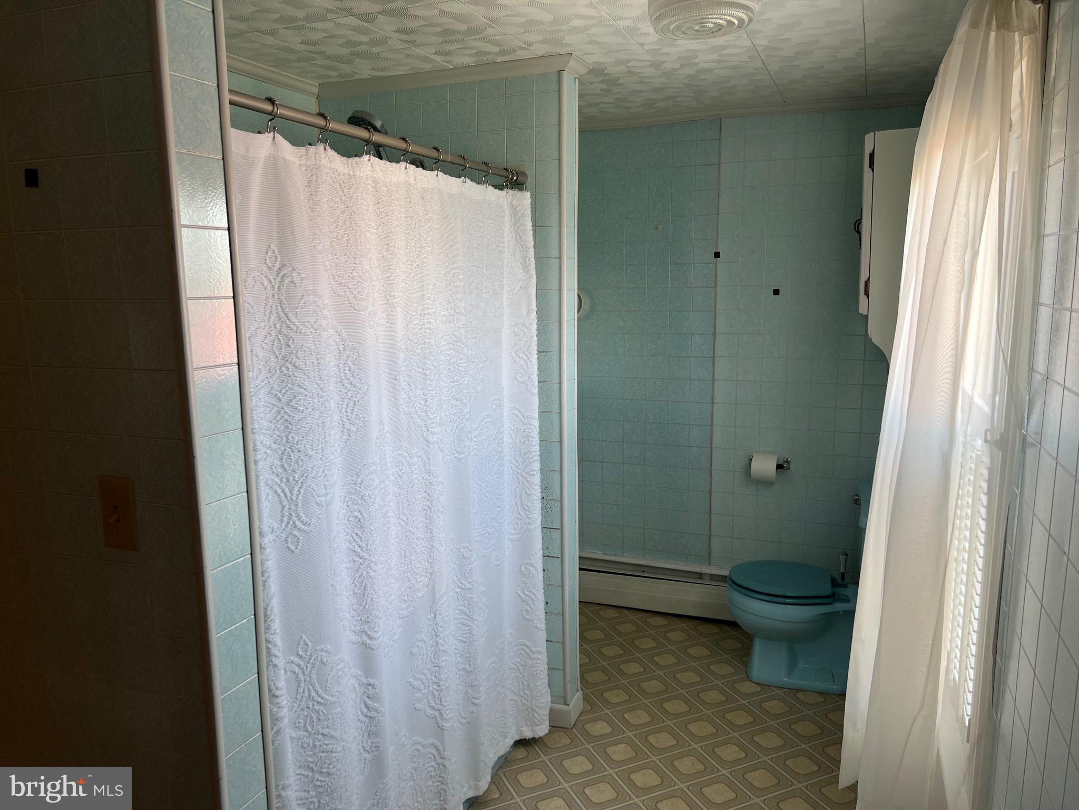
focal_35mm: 26
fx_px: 810
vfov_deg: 53.1
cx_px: 540
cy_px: 405
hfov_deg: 67.3
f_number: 1.5
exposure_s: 1/60
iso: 80
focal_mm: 5.7
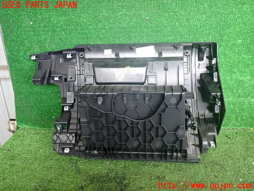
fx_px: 220
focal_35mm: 30
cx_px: 127
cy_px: 96
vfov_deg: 46.8
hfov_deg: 60.0
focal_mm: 5.4
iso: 250
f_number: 2.3
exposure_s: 1/60
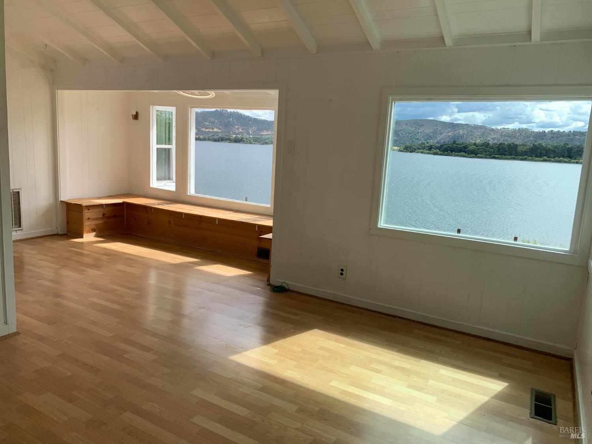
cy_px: 222
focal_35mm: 26
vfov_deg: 53.1
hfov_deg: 67.3
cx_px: 296
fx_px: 445
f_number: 1.8
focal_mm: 4.25
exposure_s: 1/706
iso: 25
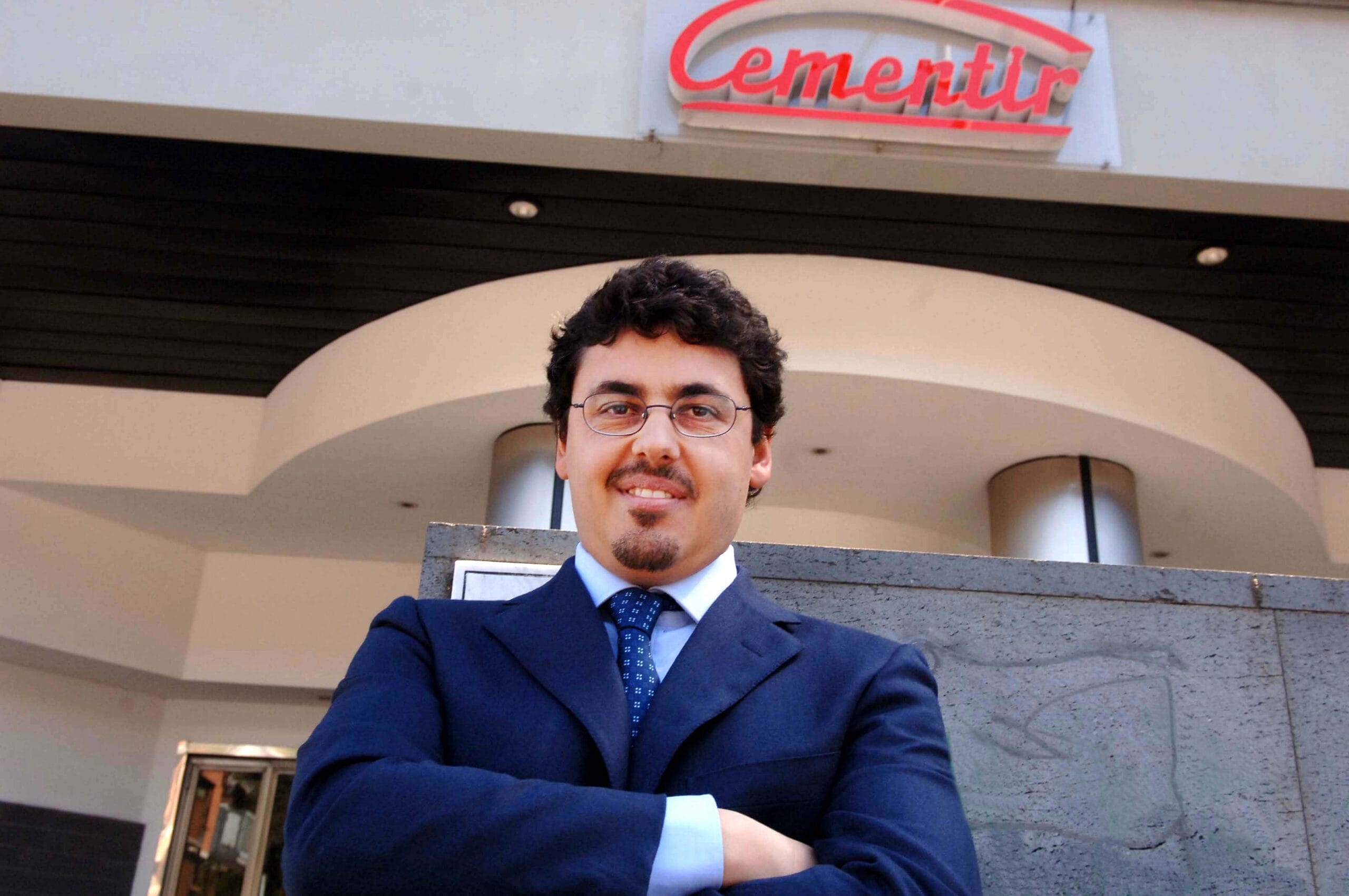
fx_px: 1291
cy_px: 448
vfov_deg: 38.3
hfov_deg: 55.2
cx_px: 674
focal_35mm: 34
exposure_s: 1/250
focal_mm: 23
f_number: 7.1
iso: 400
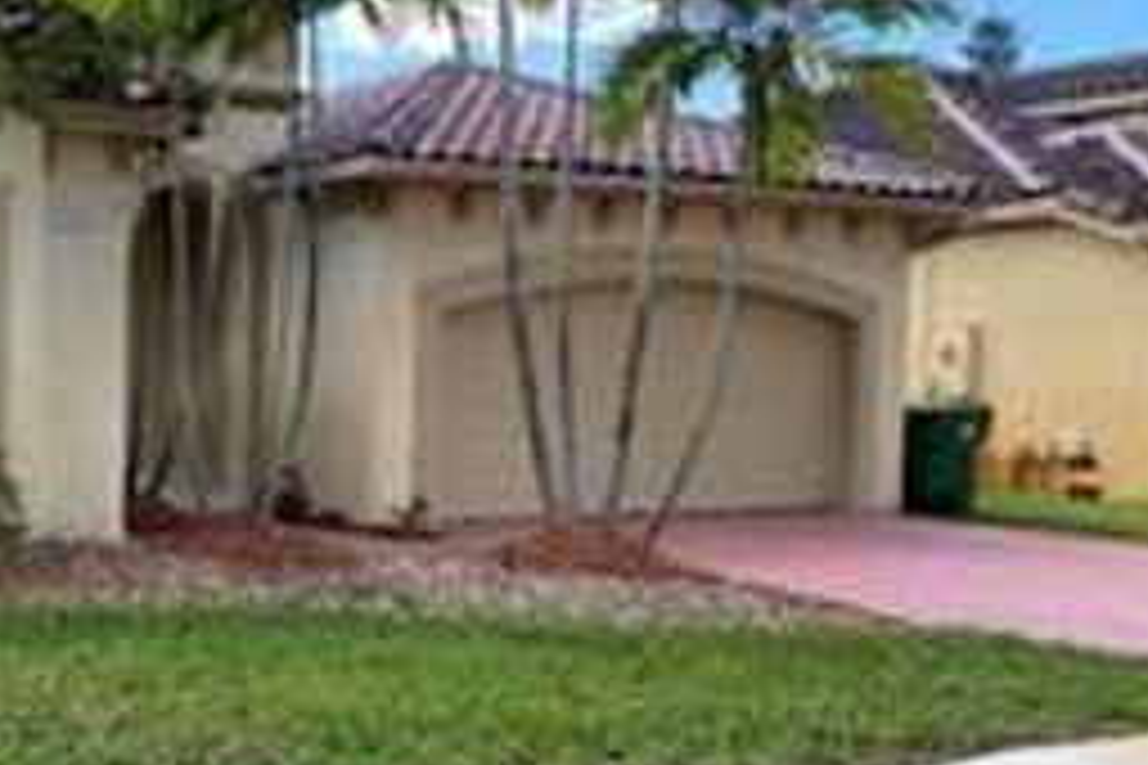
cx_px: 41
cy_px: 439
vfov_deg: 25.5
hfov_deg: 34.6
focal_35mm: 53
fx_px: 1690
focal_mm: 4.25
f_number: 1.8
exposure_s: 1/454
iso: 32
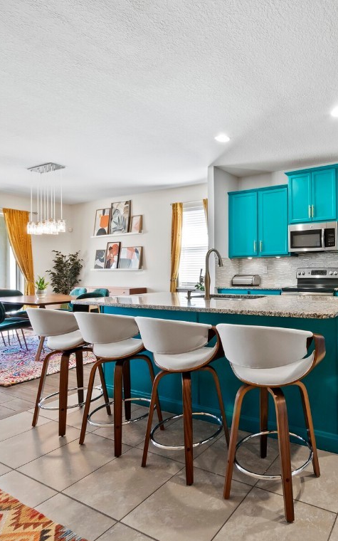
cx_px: 280
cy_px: 273
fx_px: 295
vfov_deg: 85.1
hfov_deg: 54.6
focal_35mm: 20
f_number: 10
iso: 400
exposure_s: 1
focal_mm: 7
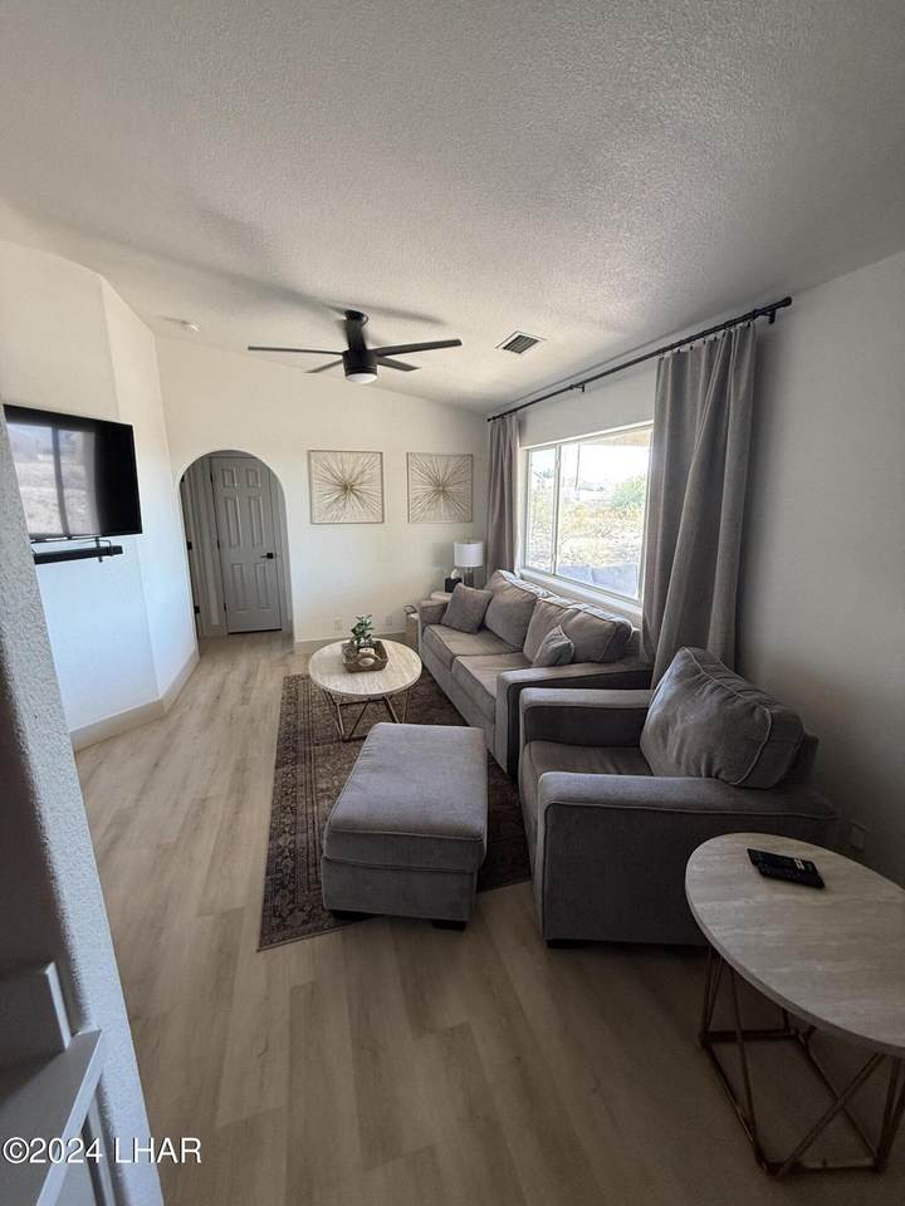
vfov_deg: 102.1
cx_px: 452
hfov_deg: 85.7
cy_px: 603
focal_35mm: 14
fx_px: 488
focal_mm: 2.22
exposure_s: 1/99
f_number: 2.2
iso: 160
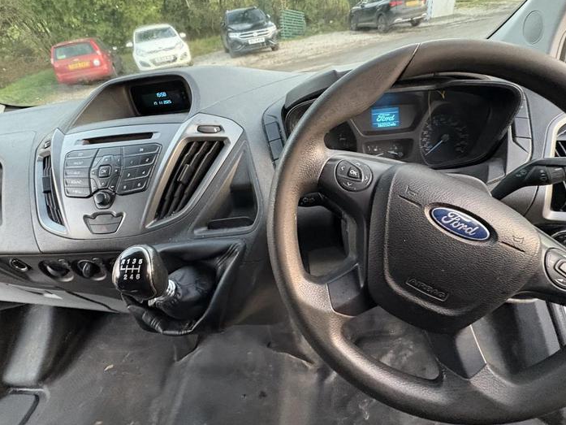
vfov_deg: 71.1
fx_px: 294
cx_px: 298
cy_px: 179
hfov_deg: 87.7
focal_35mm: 18
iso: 800
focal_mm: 2.22
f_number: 2.2
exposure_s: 1/57
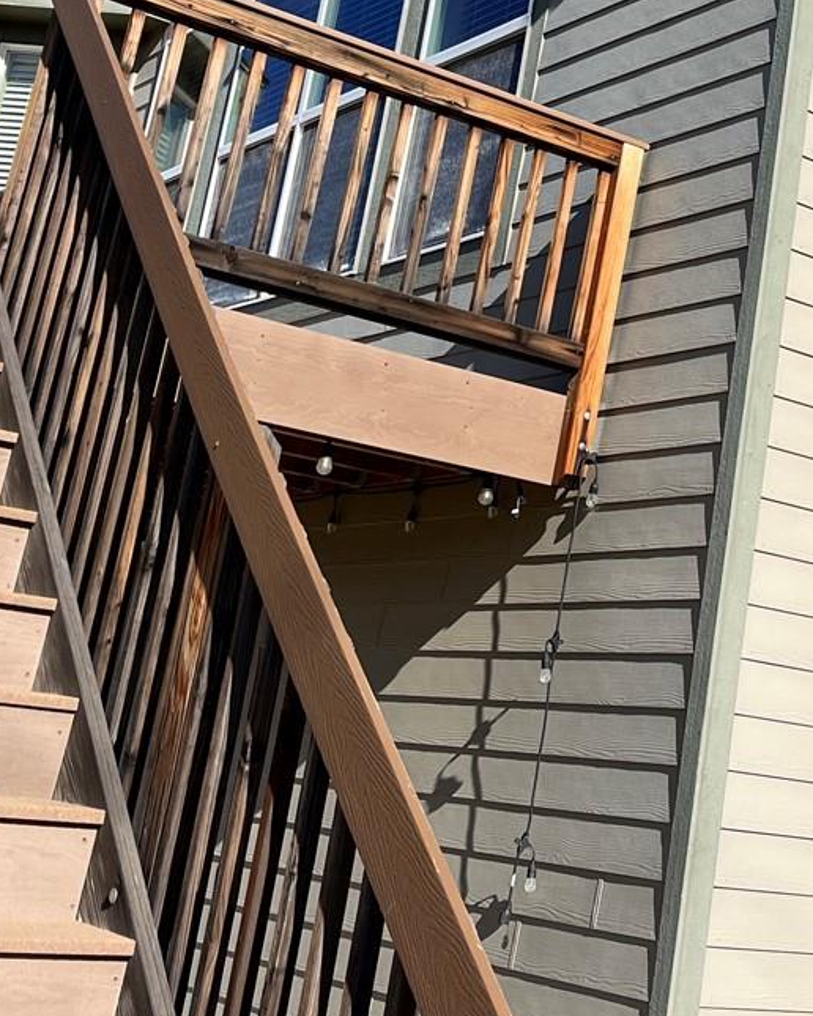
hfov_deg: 23.1
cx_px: 838
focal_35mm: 63
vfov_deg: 29.3
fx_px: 1895
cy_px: 183
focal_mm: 5.1
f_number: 1.6
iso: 50
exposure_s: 1/4149
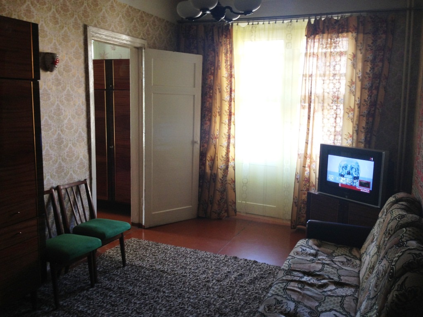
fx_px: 403
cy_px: 158
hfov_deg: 55.4
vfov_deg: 42.9
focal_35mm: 33
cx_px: 212
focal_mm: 4.13
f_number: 2.4
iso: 64
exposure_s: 1/20
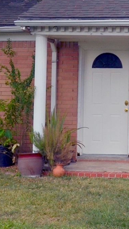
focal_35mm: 101
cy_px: 54
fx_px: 614
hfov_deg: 11.2
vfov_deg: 21.0
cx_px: 234
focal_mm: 20
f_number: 8
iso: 200
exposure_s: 1/640
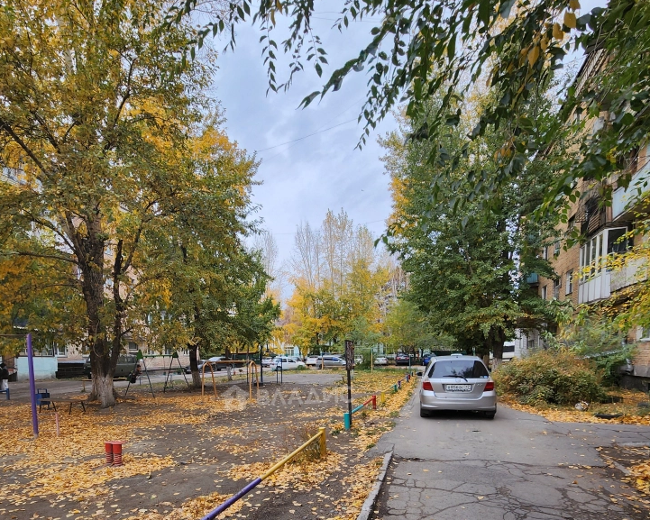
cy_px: 396
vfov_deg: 66.1
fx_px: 366
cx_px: 288
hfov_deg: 83.0
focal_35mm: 19
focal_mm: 2.2
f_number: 2.2
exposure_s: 1/237
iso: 50
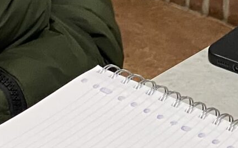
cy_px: -175
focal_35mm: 165
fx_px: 1070
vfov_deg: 7.5
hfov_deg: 12.6
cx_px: 207
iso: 200
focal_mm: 4.25
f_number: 1.8
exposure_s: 1/50
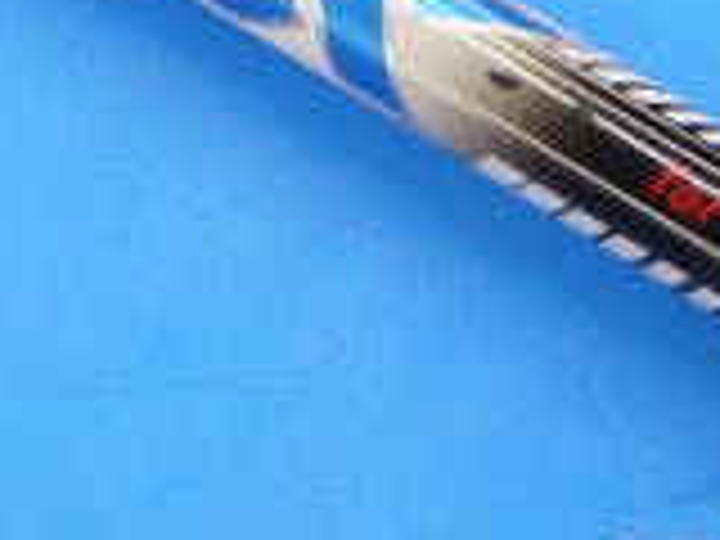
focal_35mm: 335
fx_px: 6968
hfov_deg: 5.9
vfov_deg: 4.4
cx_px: 202
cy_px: -284
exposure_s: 1/80
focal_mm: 42
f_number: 5.6
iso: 500
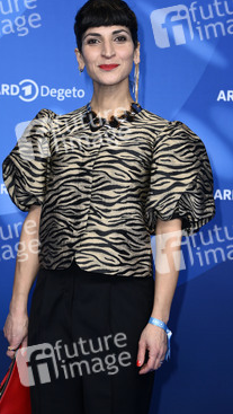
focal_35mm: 114
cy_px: 191
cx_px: 106
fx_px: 1250
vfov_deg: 18.8
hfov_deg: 10.7
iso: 1000
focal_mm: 100
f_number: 5.6
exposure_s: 1/250
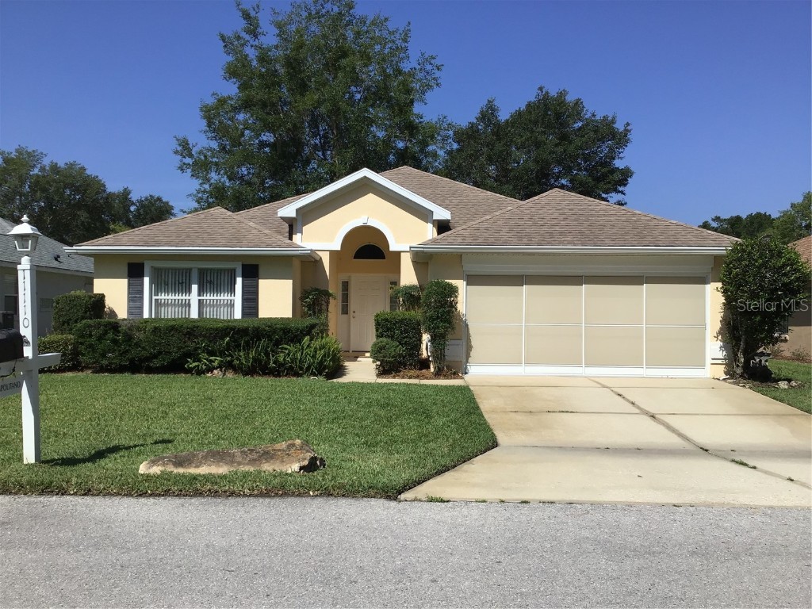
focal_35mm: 31
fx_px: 727
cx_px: 406
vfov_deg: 45.4
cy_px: 304
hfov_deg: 58.4
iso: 25
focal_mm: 3.3
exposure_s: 1/2146
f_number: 2.4
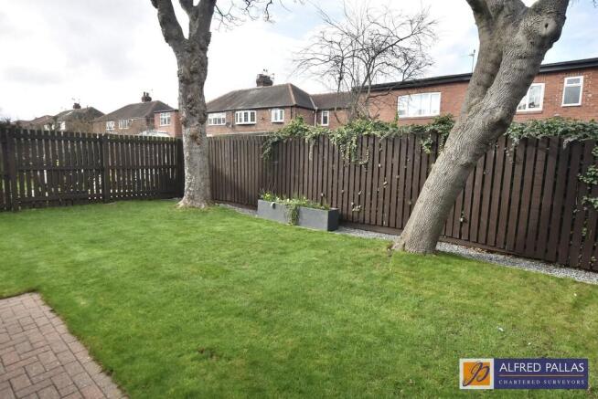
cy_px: 200
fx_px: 324
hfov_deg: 85.4
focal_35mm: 20
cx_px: 299
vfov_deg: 63.3
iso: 250
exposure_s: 1/200
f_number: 7.1
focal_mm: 13
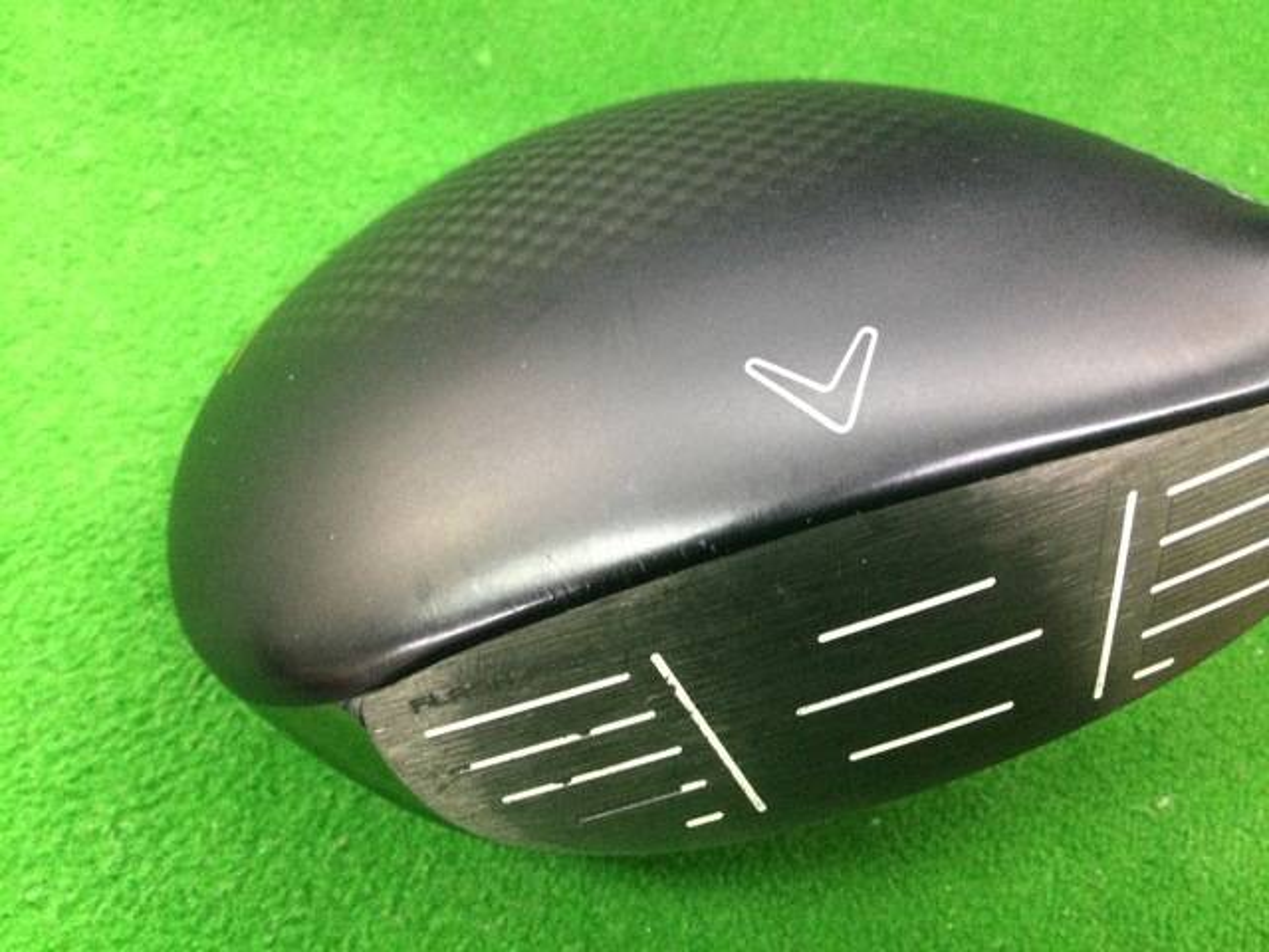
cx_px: 634
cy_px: 476
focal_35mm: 31
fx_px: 1136
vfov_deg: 45.4
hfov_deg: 58.4
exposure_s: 1/24
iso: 200
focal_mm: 3.3
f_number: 2.4
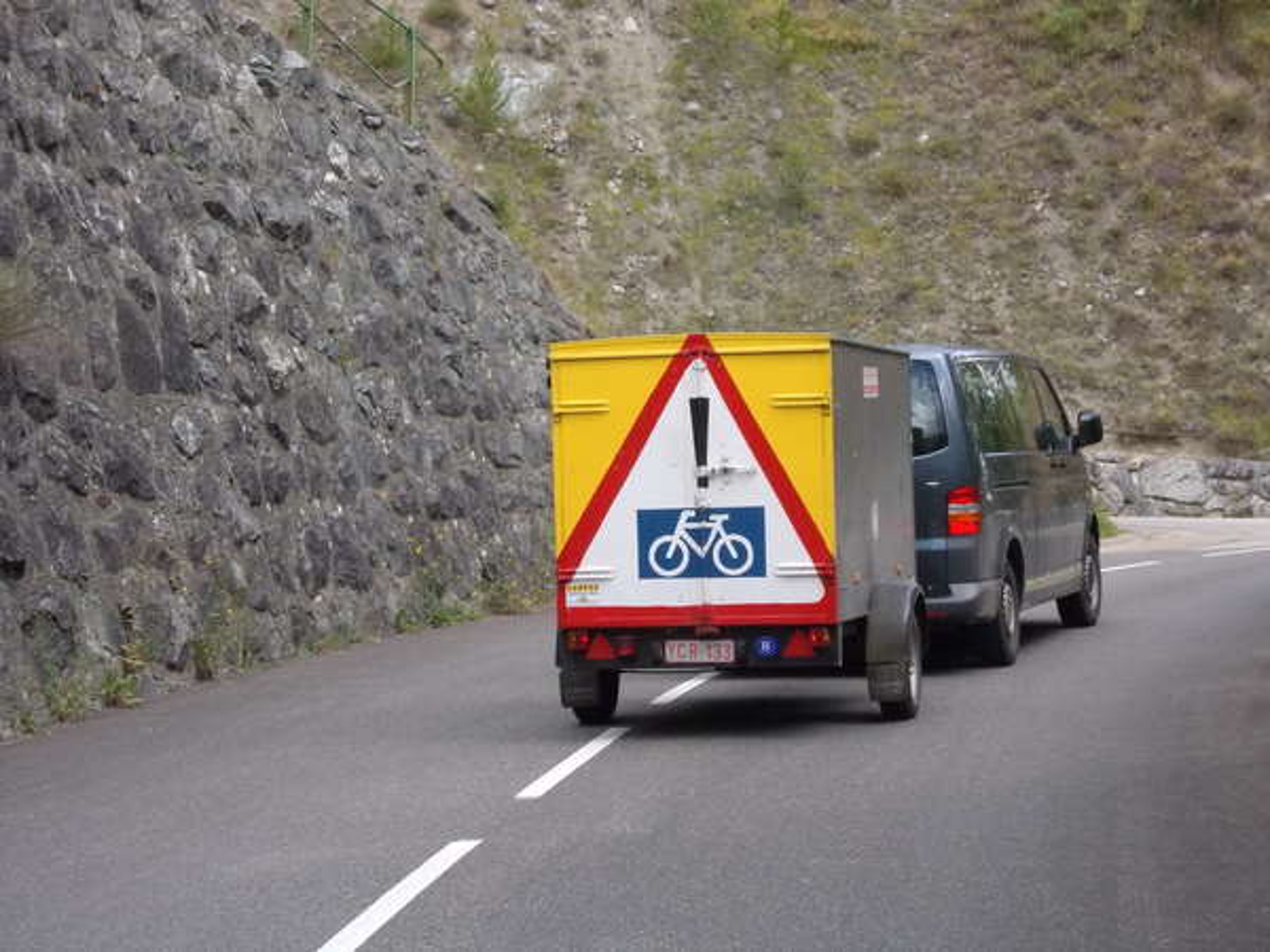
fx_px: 3522
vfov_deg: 15.4
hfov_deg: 20.4
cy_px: 476
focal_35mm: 96
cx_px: 635
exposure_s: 1/500
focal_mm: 13.6
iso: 140
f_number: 5.3
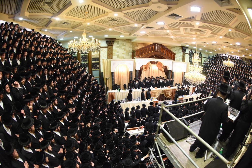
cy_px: 84
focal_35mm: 16
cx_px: 126
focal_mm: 16
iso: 3200
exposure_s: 1/125
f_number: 4.5
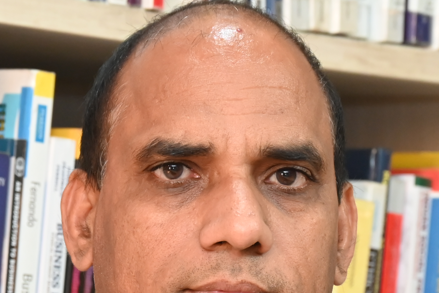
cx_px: 186
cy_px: 415
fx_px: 3403
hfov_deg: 7.4
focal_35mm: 279
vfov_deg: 4.9
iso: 2000
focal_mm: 83
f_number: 6.3
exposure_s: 1/60
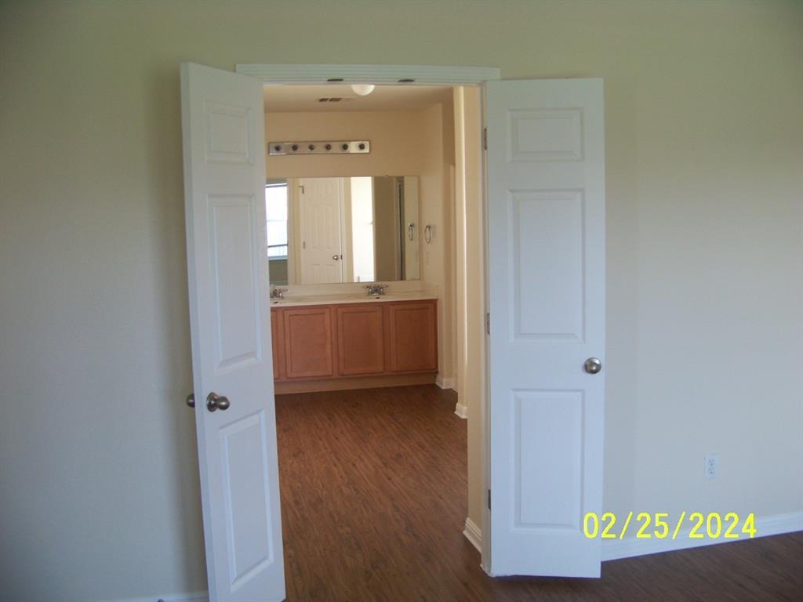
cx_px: 402
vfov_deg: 39.7
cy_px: 301
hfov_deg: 51.4
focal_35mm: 36
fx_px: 835
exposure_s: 1/30
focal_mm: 5.85
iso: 102
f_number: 2.8
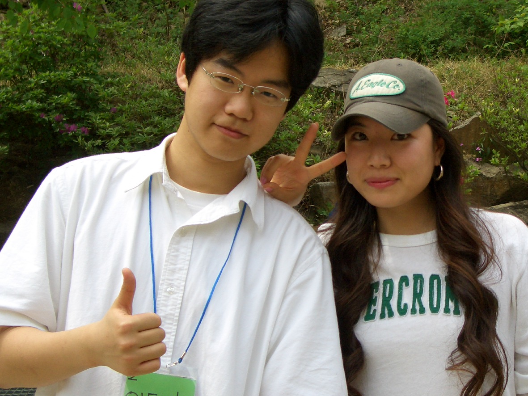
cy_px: 172
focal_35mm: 84
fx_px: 1281
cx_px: 343
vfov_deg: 17.6
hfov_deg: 23.2
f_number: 3.5
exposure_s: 1/320
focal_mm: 10.2
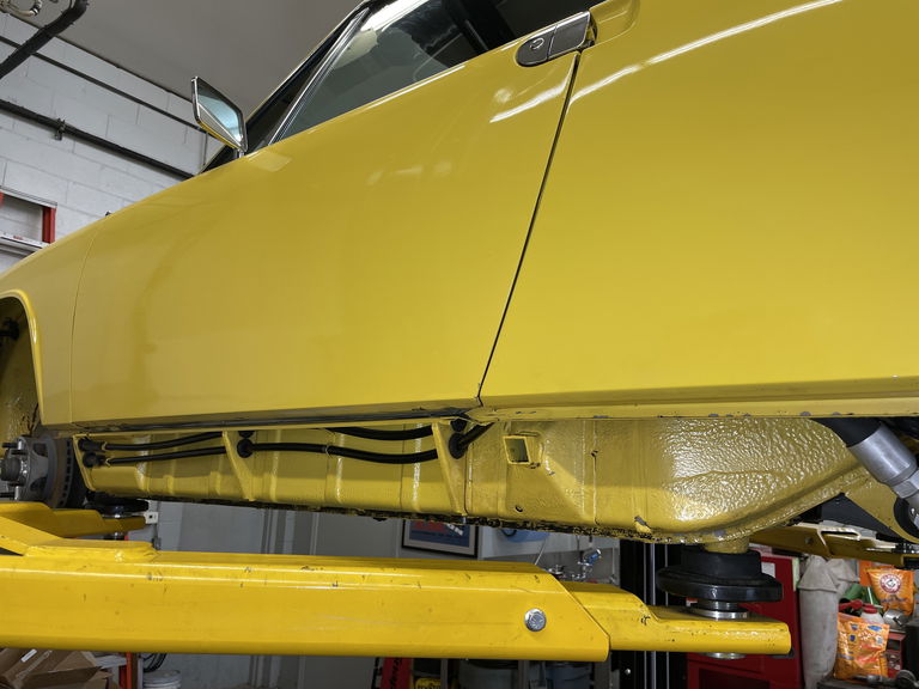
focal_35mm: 26
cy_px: 344
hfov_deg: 67.3
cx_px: 460
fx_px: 690
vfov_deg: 53.1
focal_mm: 4.2
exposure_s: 1/60
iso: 80
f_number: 1.6
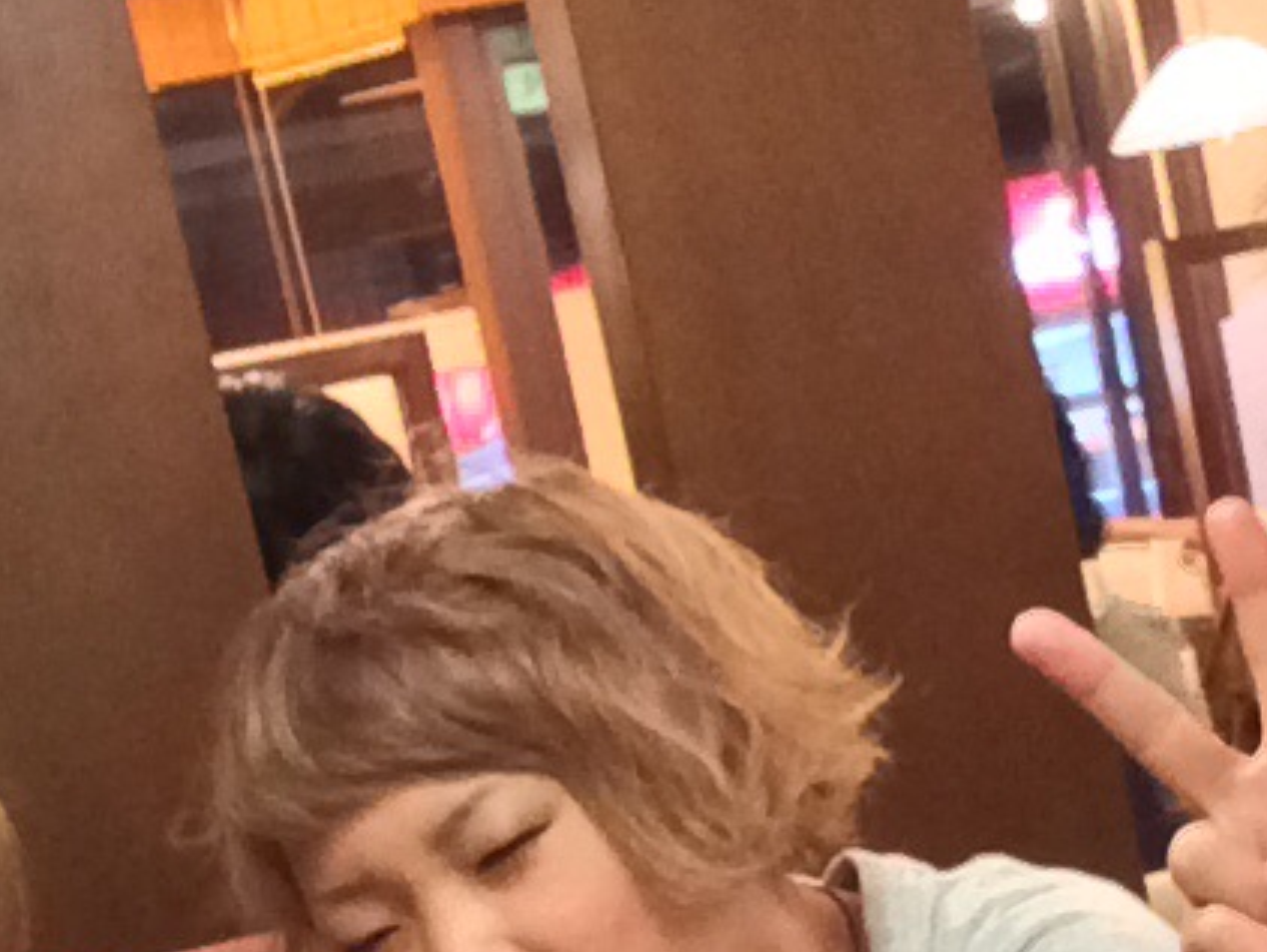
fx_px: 3662
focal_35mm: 100
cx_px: 997
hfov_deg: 19.4
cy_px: 1171
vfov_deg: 14.3
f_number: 2.4
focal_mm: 2.15
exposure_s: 1/20
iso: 400
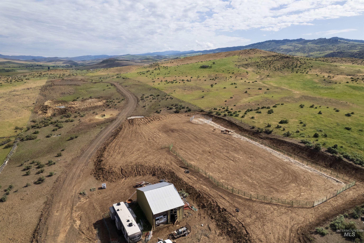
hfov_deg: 78.6
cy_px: 122
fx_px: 222
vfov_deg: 57.2
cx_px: 182
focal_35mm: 22
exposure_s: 1/160
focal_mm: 8.38
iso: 140
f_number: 2.8
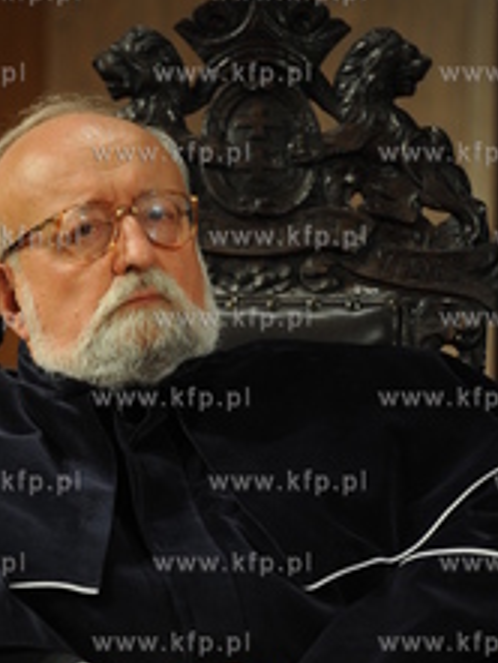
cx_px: 192
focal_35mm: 347
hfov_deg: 4.3
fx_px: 6650
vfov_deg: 5.7
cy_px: 477
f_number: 4
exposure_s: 1/100
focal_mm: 200
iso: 800
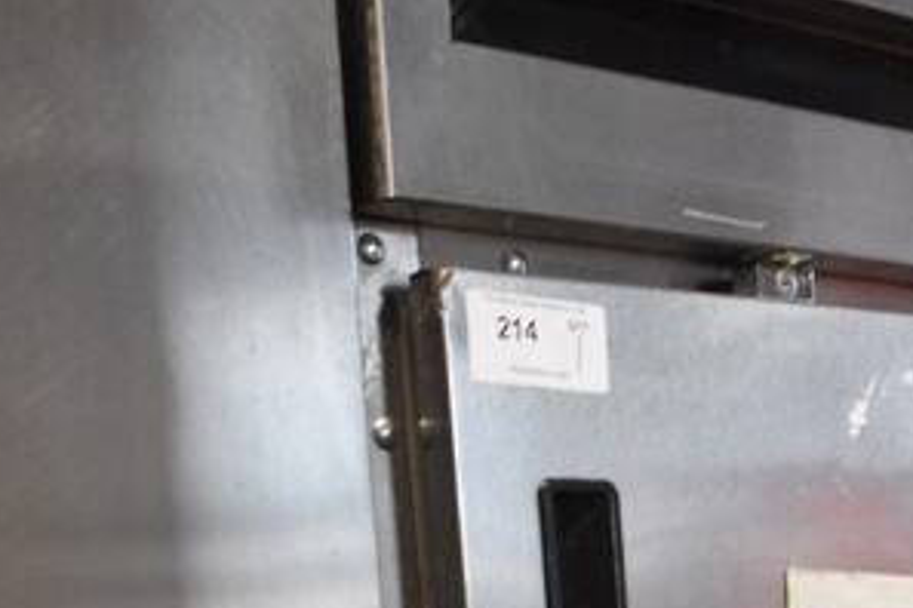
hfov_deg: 23.9
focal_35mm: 83
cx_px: 790
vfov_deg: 14.7
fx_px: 2105
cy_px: 1049
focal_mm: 18
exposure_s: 1/125
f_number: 3.5
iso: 1600
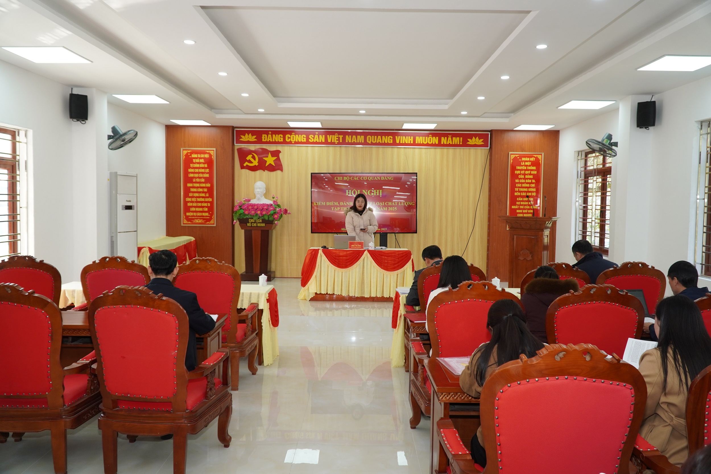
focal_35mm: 27
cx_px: 356
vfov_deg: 47.9
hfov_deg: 67.4
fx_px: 533
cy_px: 237
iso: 250
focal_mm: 18
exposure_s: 1/160
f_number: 4
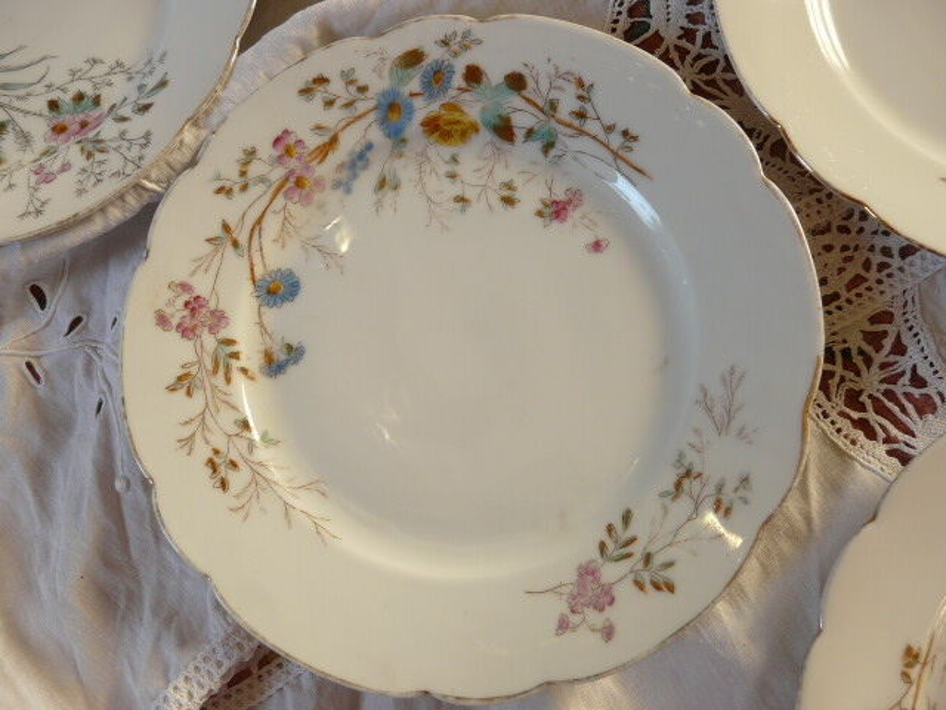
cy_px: 355
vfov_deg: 49.7
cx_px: 473
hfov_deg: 63.4
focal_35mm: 28
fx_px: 765
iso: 100
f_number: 2.8
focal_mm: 4.6
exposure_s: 1/60
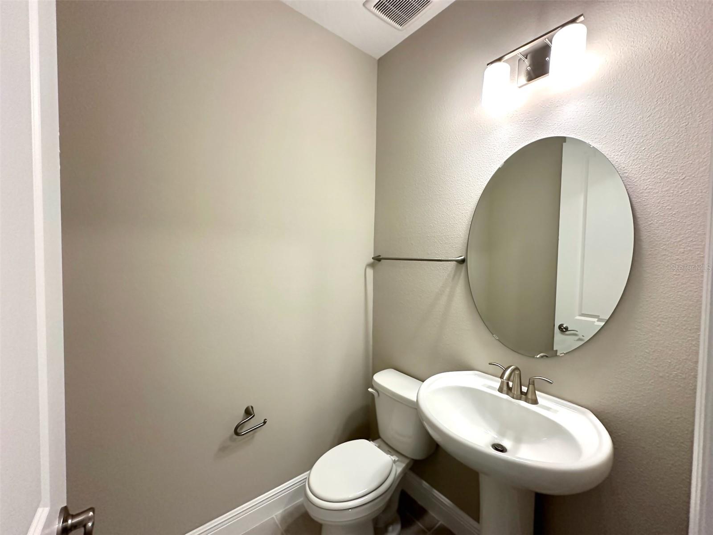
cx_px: 356
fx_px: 288
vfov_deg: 85.7
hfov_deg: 102.1
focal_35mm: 14
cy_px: 268
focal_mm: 2.22
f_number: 2.2
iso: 250
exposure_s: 1/120
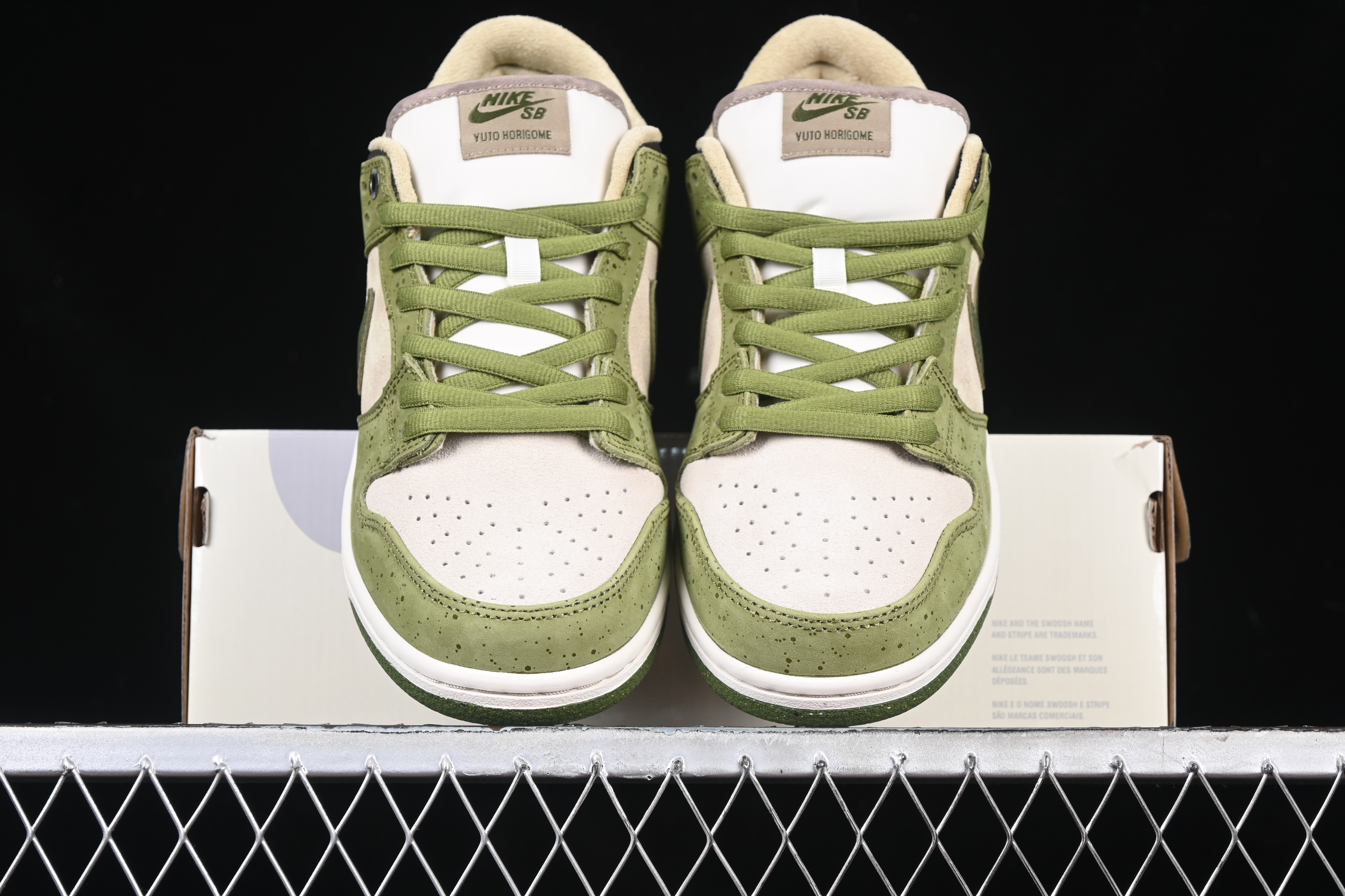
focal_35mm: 75
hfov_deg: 27.0
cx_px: 672
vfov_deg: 18.2
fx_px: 2802
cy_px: 448
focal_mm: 50
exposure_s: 1/60
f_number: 6.3
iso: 160
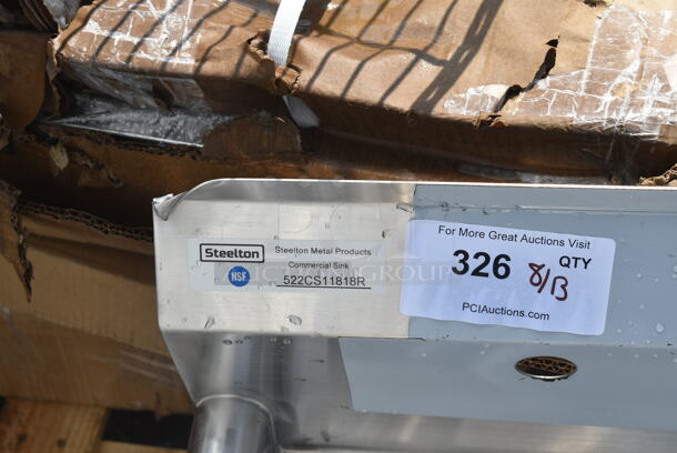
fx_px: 1553
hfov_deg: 24.6
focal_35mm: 82
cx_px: 338
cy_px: 226
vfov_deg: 16.6
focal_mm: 55
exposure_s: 1/200
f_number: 9
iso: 100
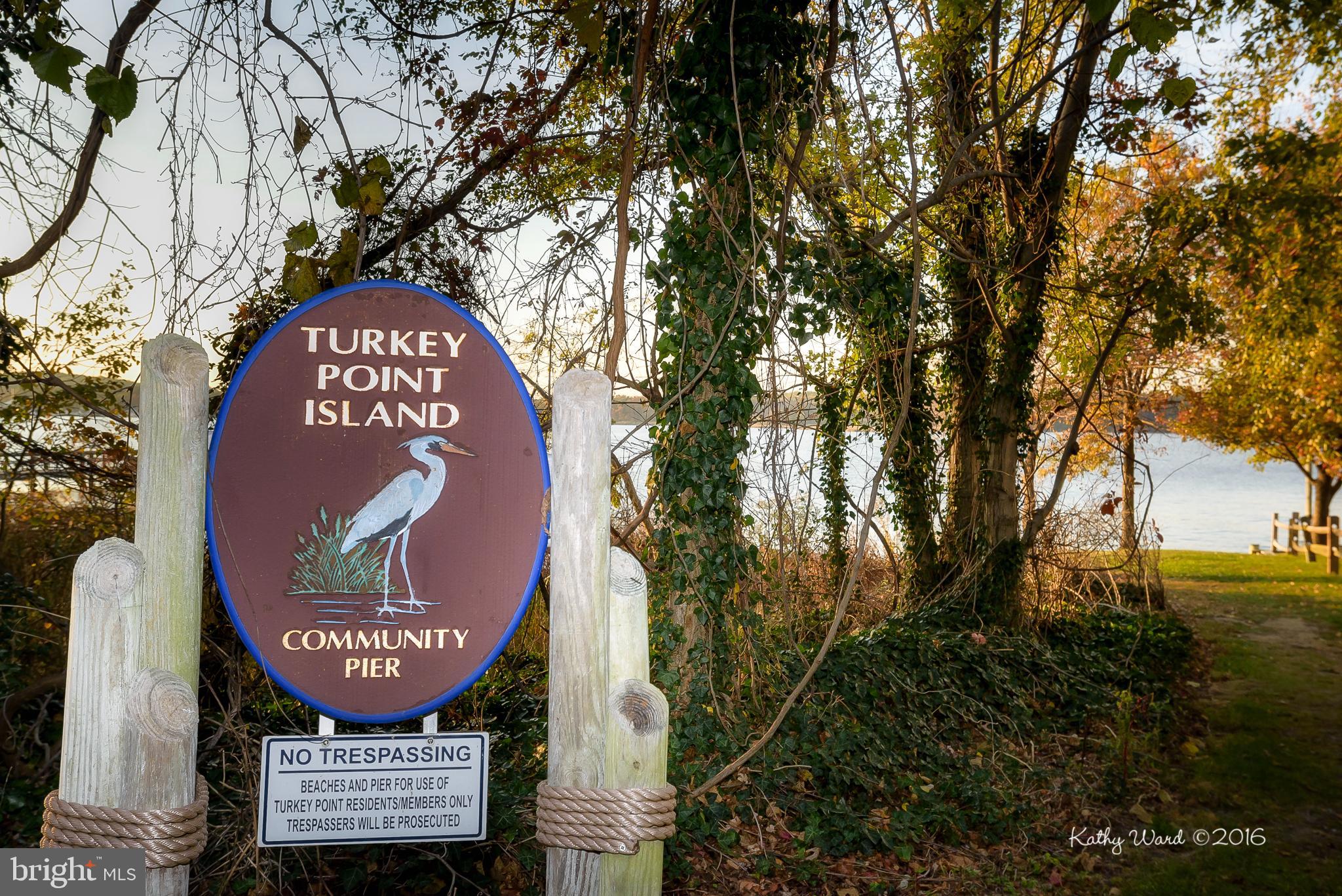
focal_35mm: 35
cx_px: 671
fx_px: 1305
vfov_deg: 37.9
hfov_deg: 54.4
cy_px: 448
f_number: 9
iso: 800
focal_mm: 35
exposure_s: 1/250
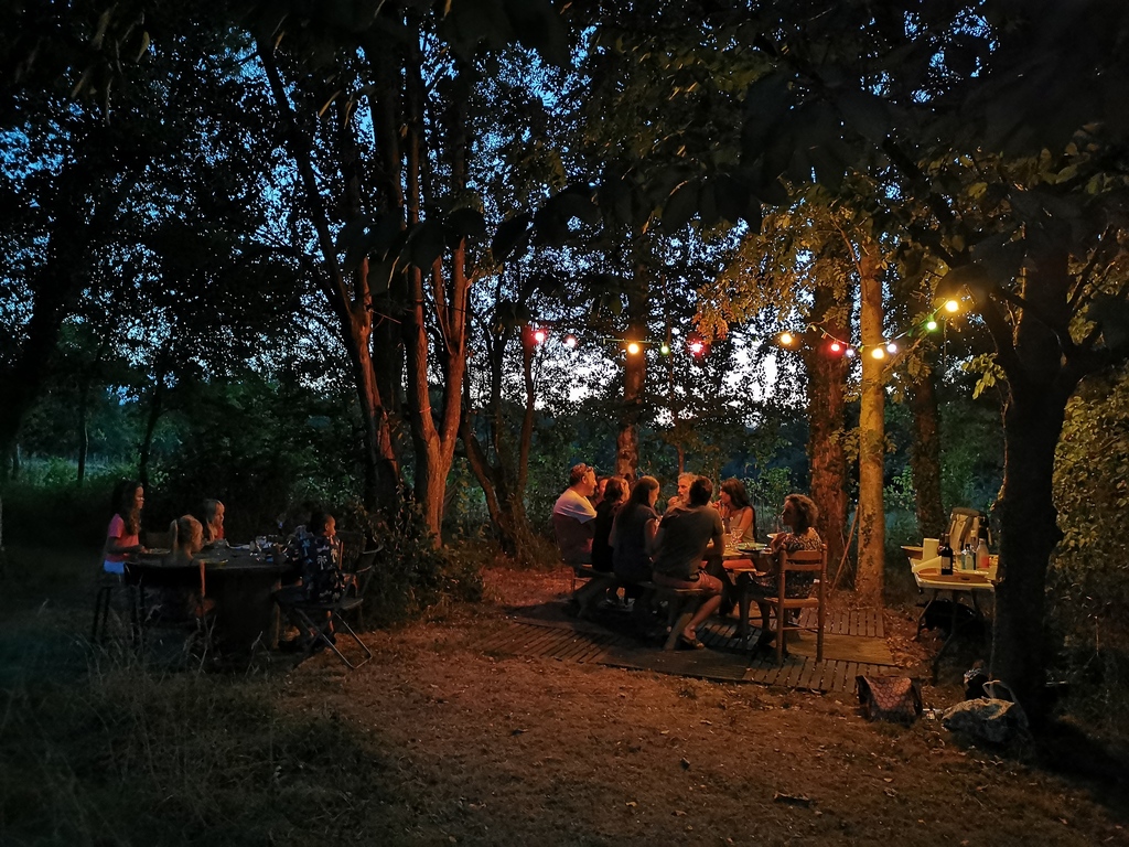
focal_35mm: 27
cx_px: 564
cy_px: 424
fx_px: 881
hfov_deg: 65.3
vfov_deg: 51.4
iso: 2000
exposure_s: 1/20
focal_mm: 5.58
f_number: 1.8
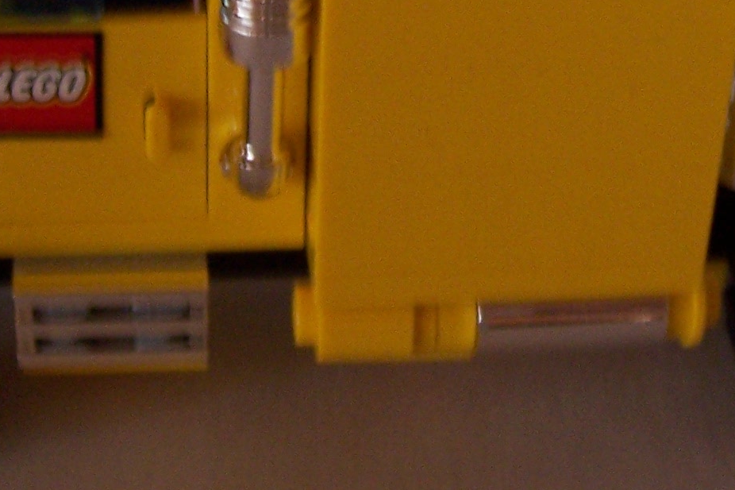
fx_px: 1919
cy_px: -11
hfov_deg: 21.7
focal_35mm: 94
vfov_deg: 14.3
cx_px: 396
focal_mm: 5.6
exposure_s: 1/8
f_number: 2.7
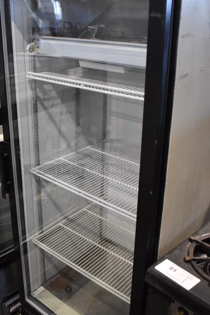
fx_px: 332
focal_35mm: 38
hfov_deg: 34.9
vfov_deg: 50.7
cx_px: 79
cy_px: 149
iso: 2200
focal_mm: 18
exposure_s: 1/125
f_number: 3.5
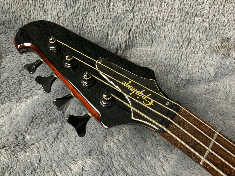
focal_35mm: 29
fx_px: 197
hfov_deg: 61.7
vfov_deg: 48.2
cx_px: 118
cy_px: 88
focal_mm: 3
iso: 250
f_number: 1.8
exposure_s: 1/60
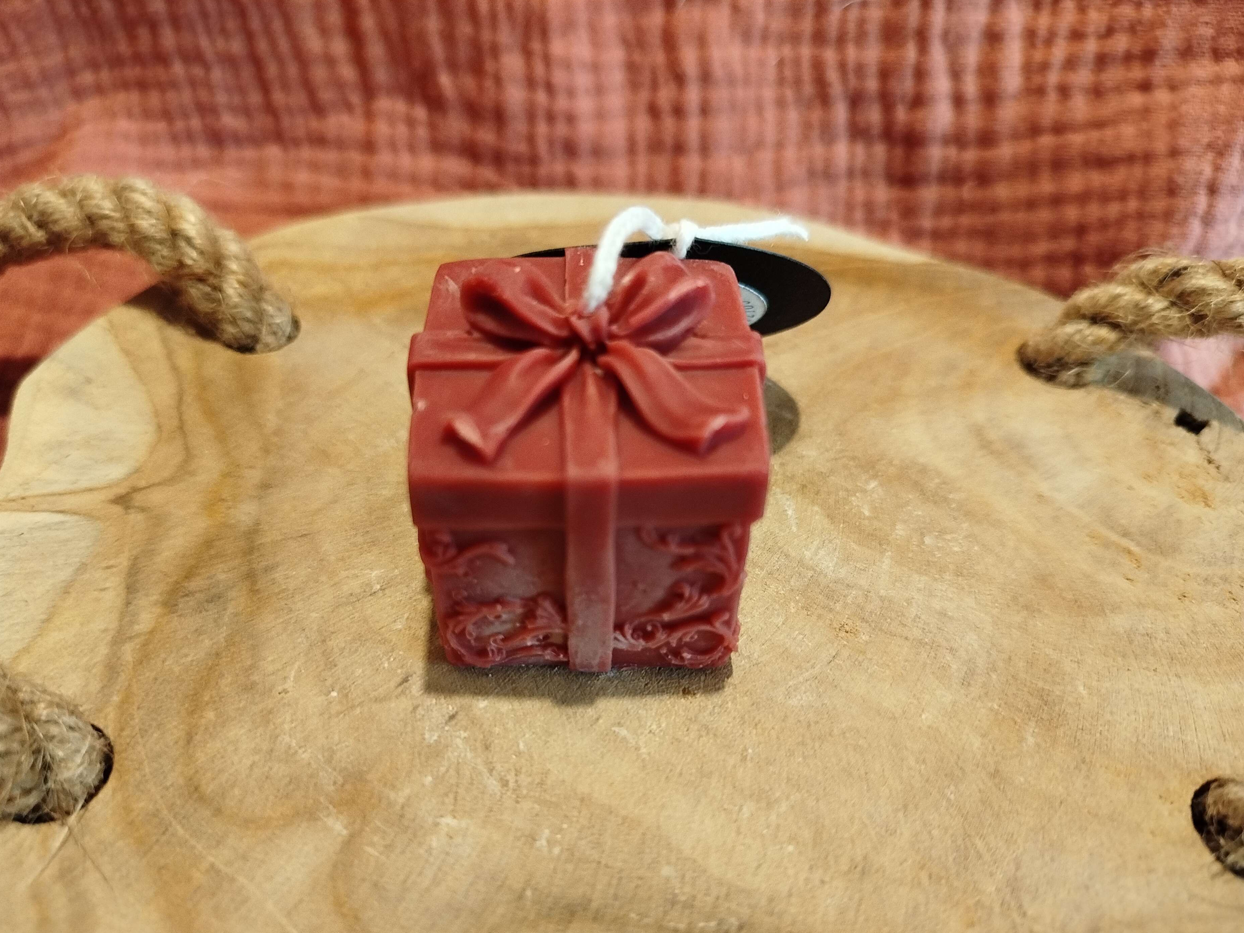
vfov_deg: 53.0
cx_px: 602
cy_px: 502
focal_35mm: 26
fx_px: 934
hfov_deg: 67.3
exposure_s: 1/25
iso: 800
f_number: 1.7
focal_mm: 5.31
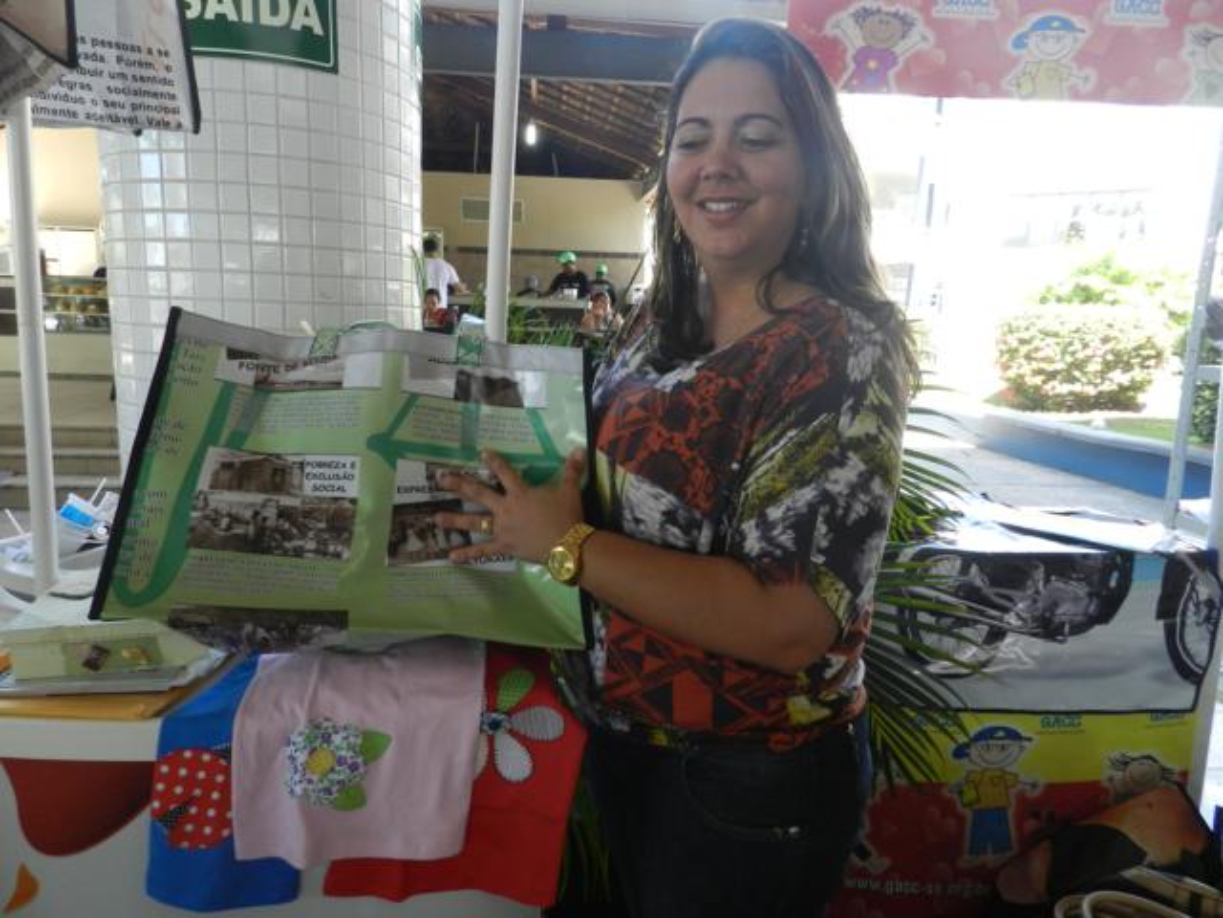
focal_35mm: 23
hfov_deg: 73.9
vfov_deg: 58.9
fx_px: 813
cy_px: 459
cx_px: 612
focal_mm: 4
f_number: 3.4
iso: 160
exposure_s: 1/80
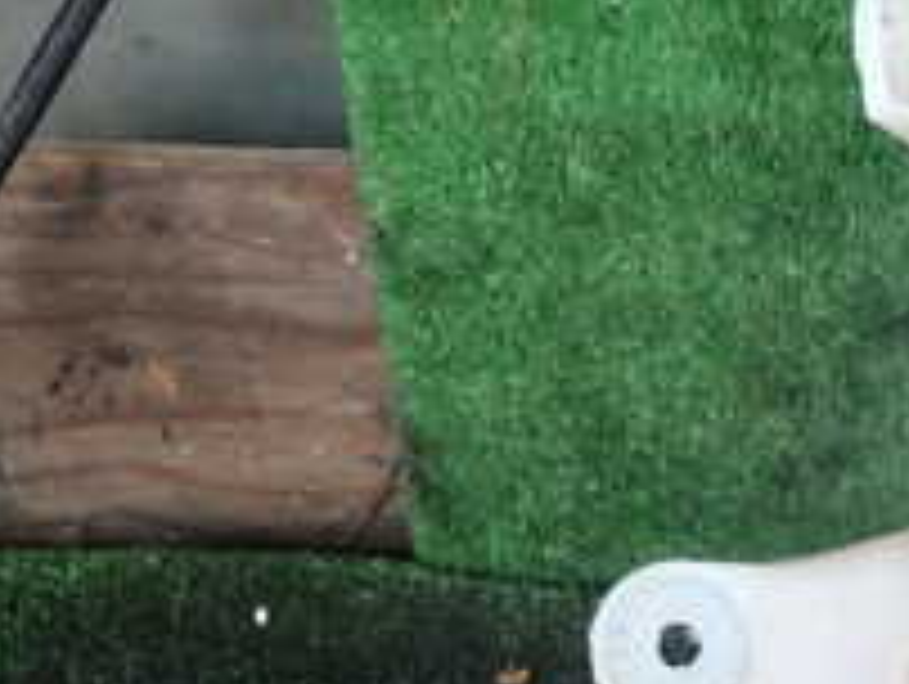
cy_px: 639
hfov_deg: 21.3
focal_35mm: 89
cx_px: 900
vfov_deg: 16.4
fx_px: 2340
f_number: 2.3
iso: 100
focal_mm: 5.4
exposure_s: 1/60
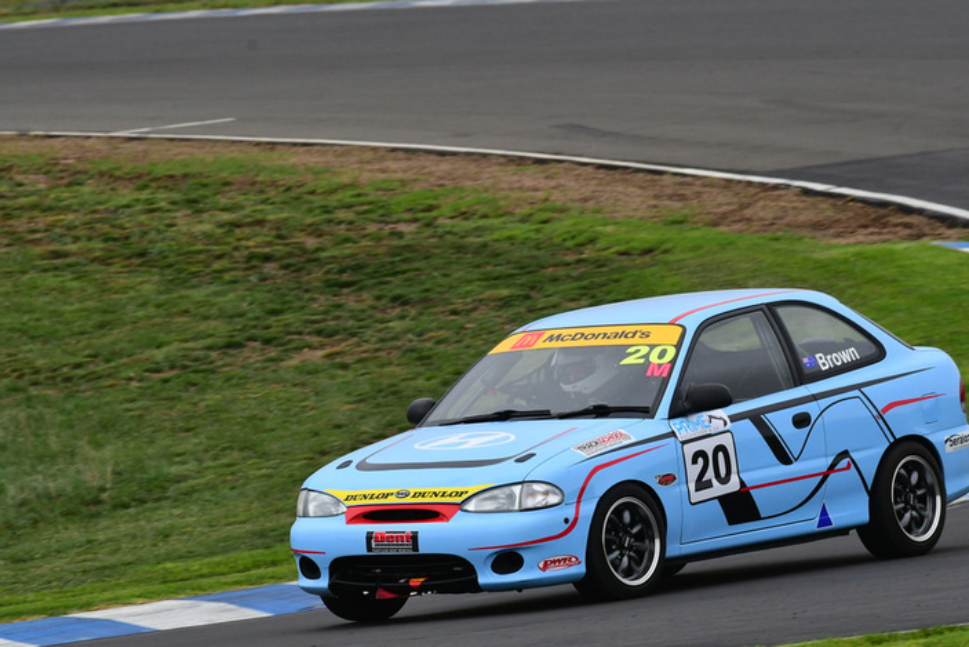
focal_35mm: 649
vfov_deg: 2.1
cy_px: 342
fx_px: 17471
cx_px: 546
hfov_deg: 3.2
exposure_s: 1/640
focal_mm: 380
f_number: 10
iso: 1000
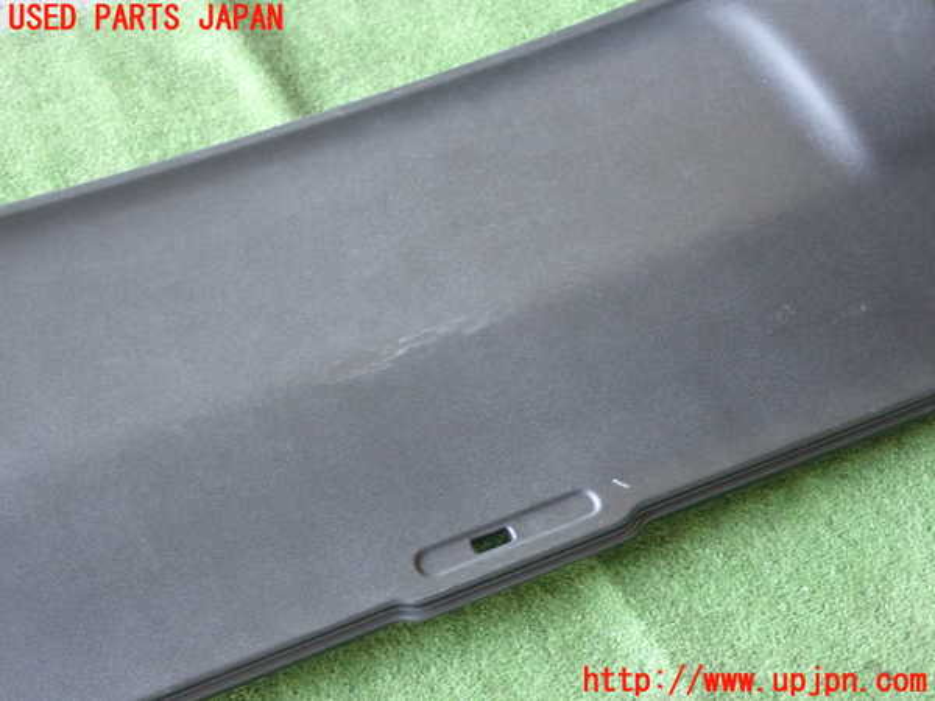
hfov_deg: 29.0
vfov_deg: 21.9
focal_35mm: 67
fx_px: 1810
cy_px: 350
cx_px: 468
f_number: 3.8
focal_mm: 11.88
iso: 800
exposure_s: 1/40
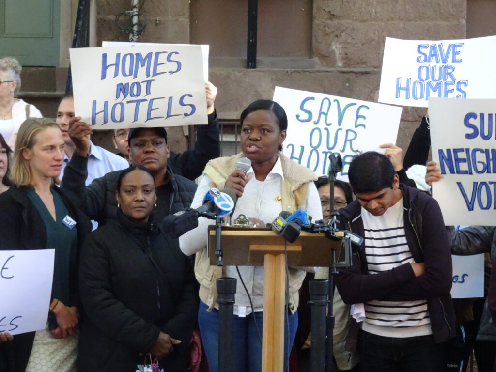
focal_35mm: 115
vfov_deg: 12.9
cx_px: 248
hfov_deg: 17.1
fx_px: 1648
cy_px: 186
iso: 1600
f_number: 5.6
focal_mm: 19.68
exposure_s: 1/125
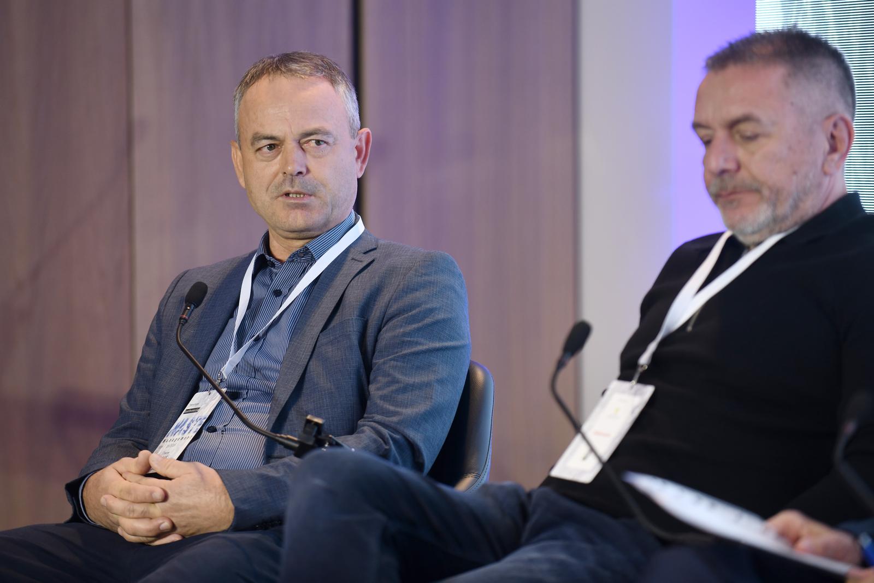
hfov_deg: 12.8
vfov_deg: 8.6
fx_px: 3885
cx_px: 437
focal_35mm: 160
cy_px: 292
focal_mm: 160
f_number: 2.8
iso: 500
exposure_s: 1/250
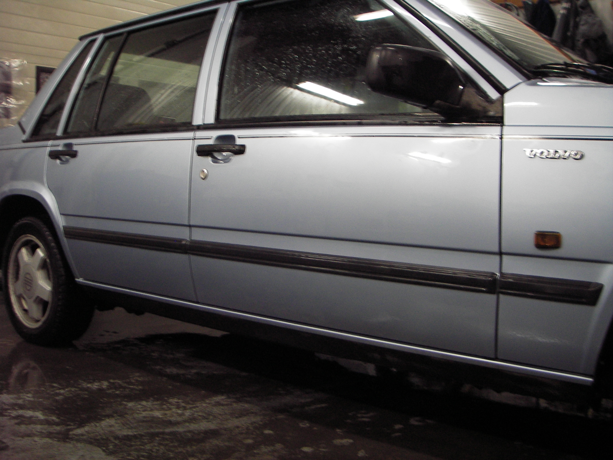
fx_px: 673
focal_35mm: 38
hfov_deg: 49.0
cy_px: 230
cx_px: 306
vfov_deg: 37.7
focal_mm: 6.3
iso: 100
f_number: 3.3
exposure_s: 1/6
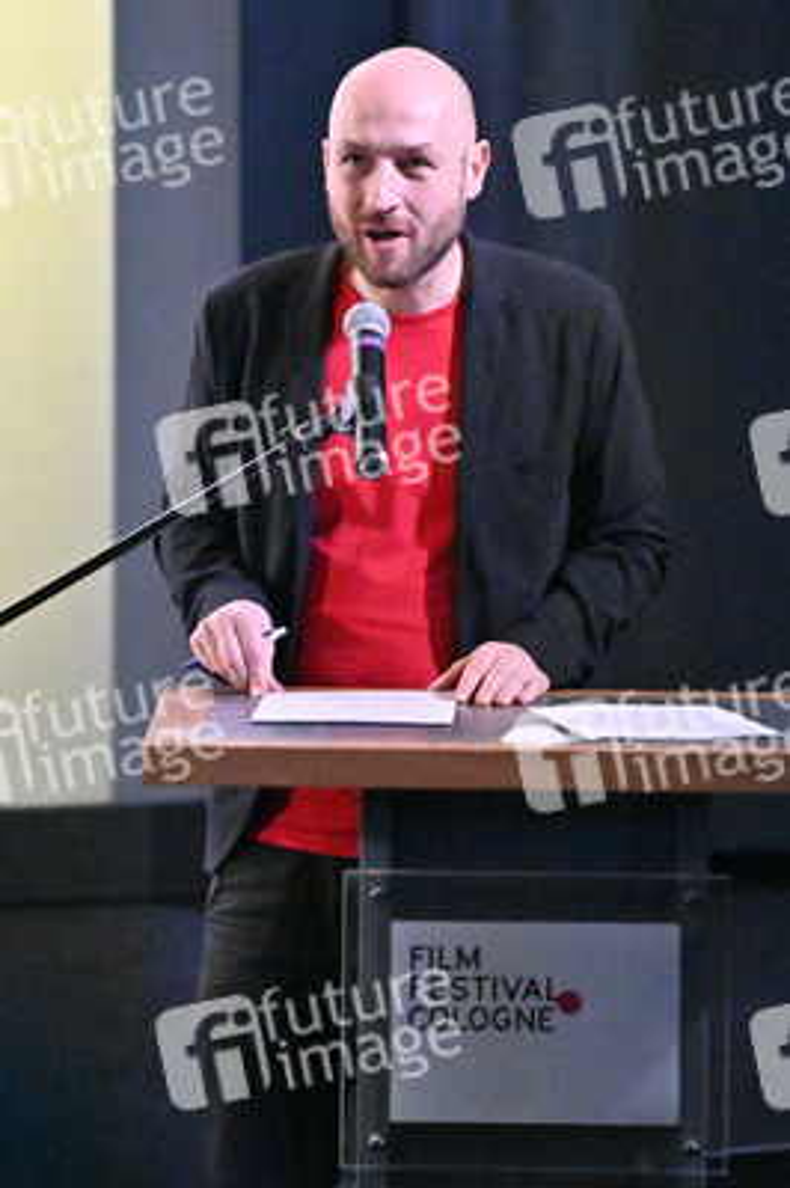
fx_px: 5275
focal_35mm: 160
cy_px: 594
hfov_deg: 8.6
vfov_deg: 12.8
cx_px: 395
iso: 32000
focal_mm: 160
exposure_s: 1/400
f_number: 2.8
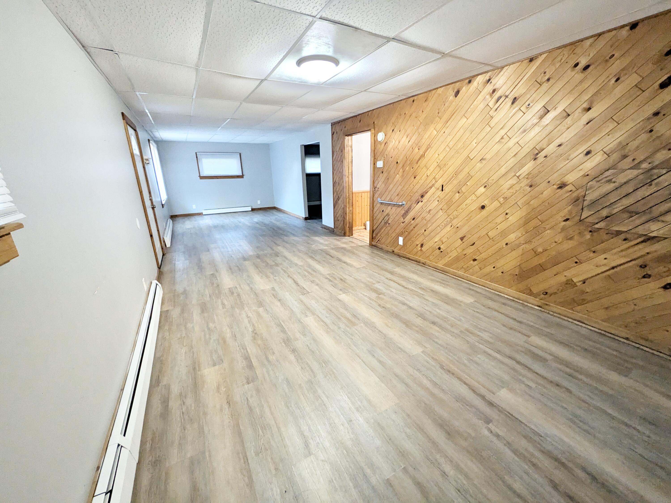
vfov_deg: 85.7
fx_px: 271
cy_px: 252
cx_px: 336
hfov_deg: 102.1
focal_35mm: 14
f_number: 2.2
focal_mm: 1.83
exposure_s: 1/30
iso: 345
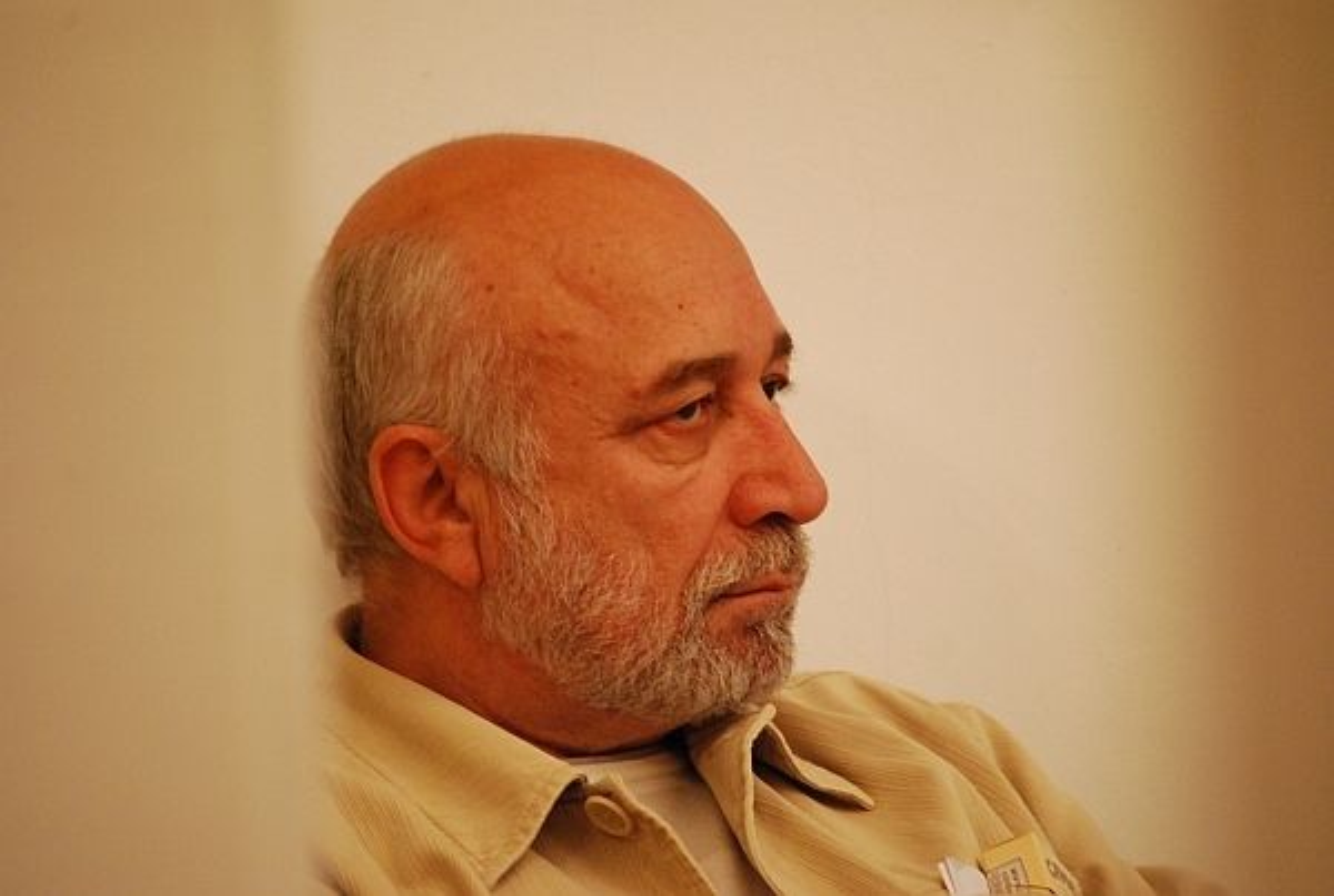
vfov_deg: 4.6
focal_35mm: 300
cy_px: 448
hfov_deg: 6.9
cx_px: 667
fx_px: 11142
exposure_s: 1/20
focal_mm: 200
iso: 1600
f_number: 5.6
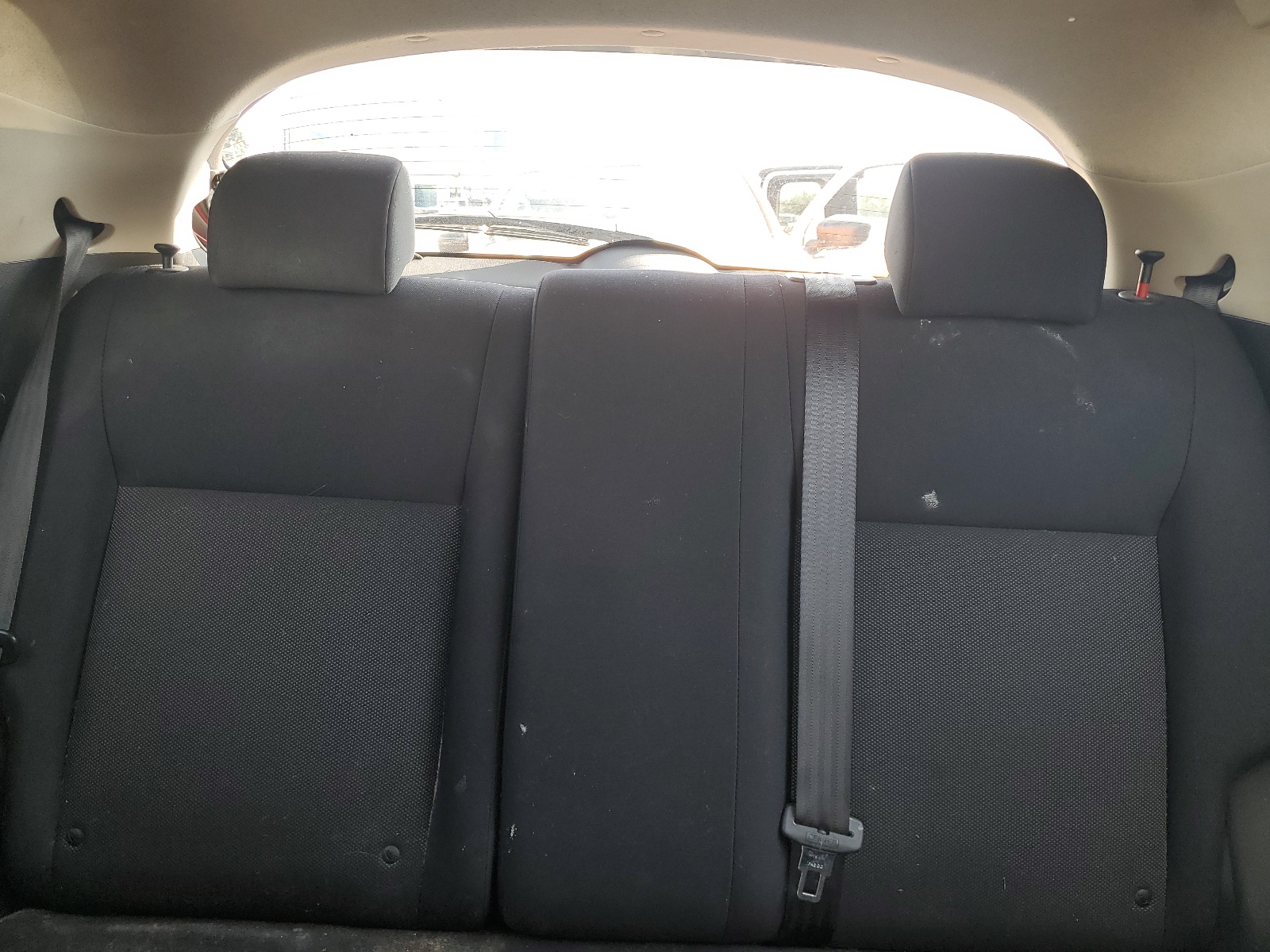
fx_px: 954
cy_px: 476
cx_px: 635
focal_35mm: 26
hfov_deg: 67.3
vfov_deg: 53.1
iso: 50
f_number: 1.5
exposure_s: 1/149
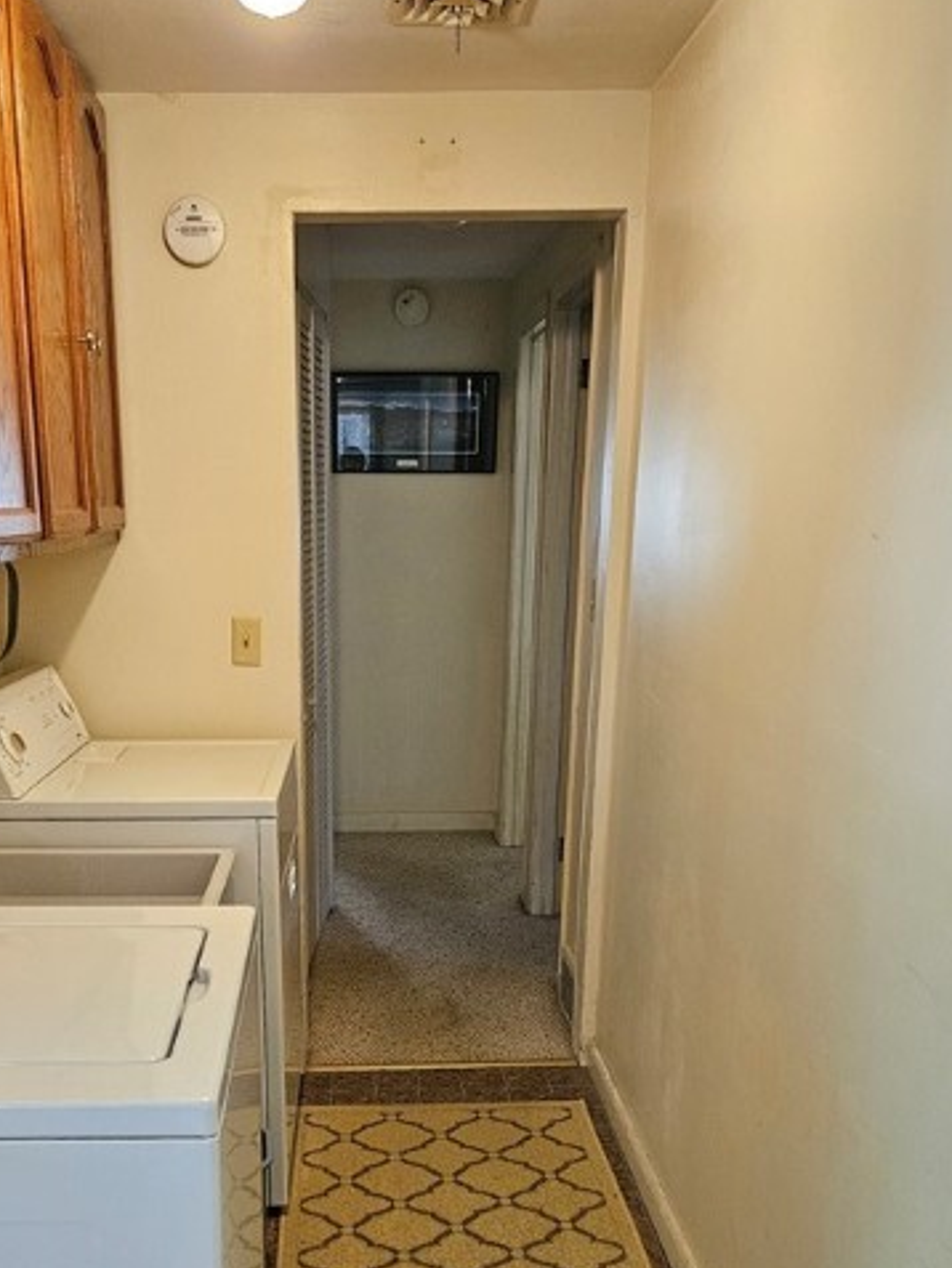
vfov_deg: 48.3
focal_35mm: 37
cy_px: 941
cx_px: 383
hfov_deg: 38.5
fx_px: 1356
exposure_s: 1/120
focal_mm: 5.4
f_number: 1.8
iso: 640
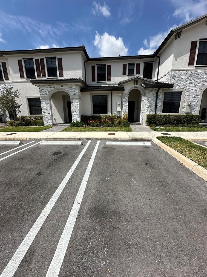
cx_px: 104
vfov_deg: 102.1
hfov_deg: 85.7
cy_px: 138
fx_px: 112
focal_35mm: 14
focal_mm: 2.22
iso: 50
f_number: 2.2
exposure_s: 1/3861
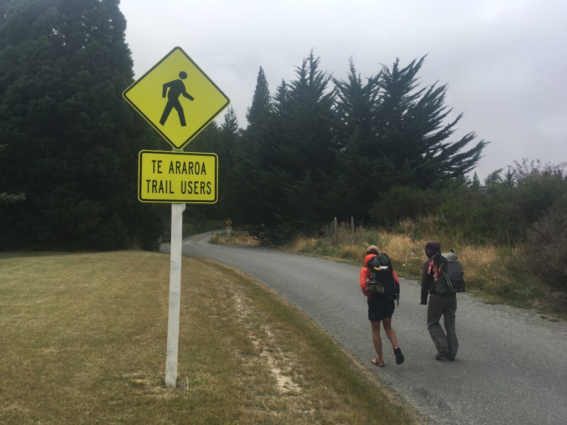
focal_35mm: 29
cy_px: 212
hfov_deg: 61.7
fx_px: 475
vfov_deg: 48.2
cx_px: 284
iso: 25
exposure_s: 1/2137
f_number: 2.2
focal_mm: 4.15
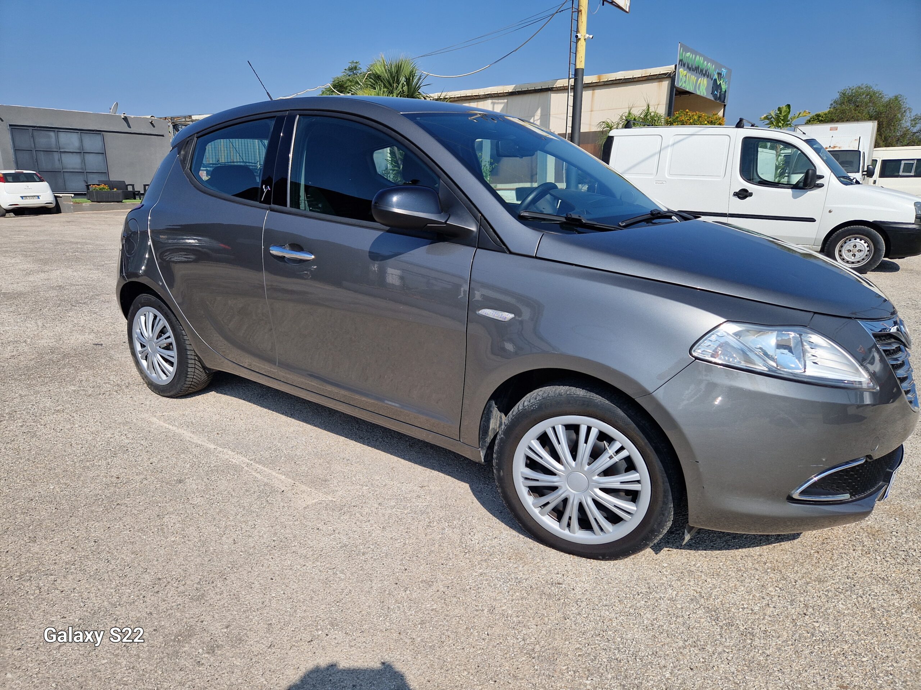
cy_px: 345
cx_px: 460
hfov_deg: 73.9
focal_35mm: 23
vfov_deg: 58.9
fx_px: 612
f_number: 1.8
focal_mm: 5.4
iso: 50
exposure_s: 1/2184
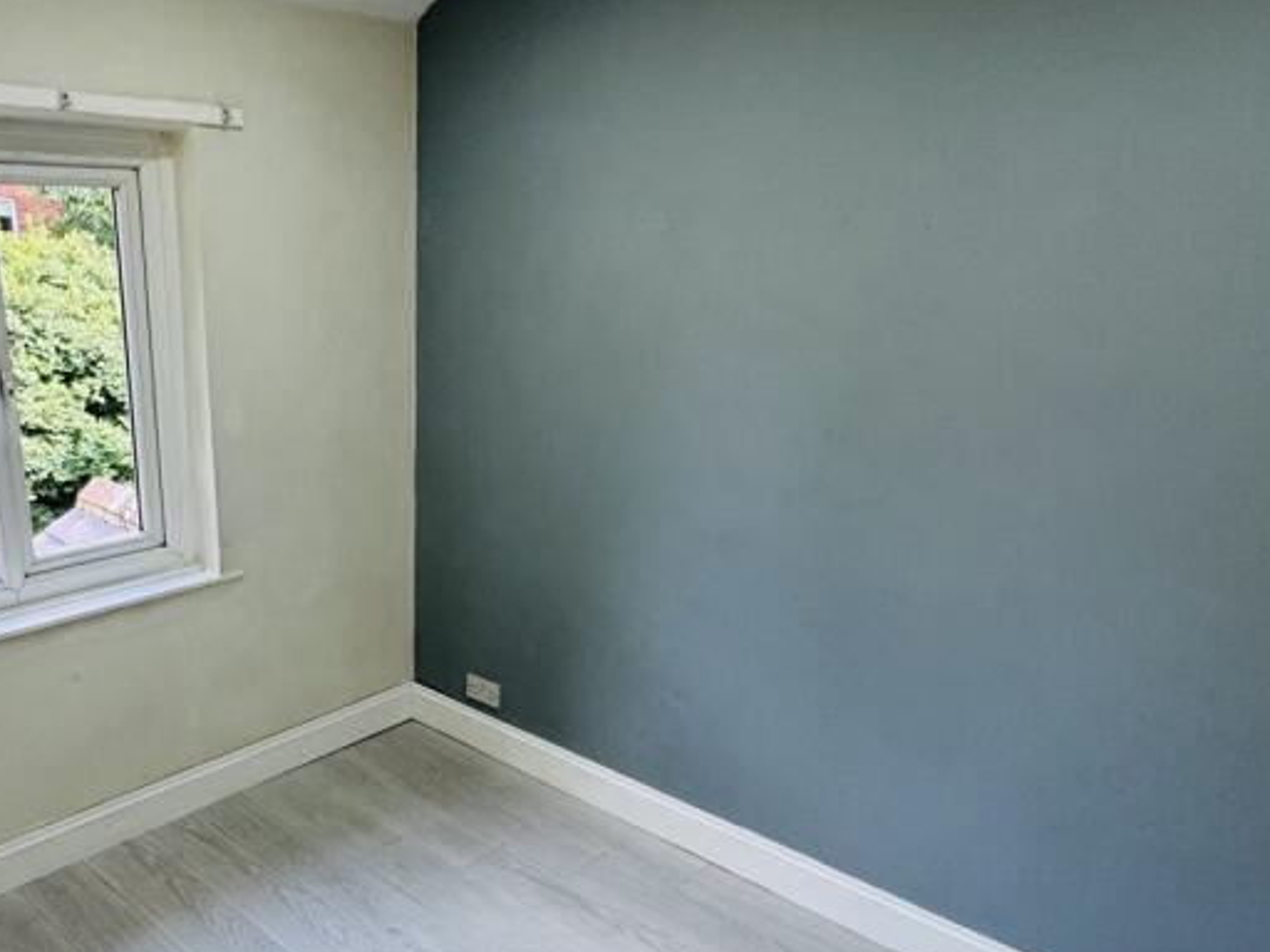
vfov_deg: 49.0
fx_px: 1027
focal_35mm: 28
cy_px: 627
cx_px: 422
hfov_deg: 61.9
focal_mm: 2.22
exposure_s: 1/99
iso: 64
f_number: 2.2
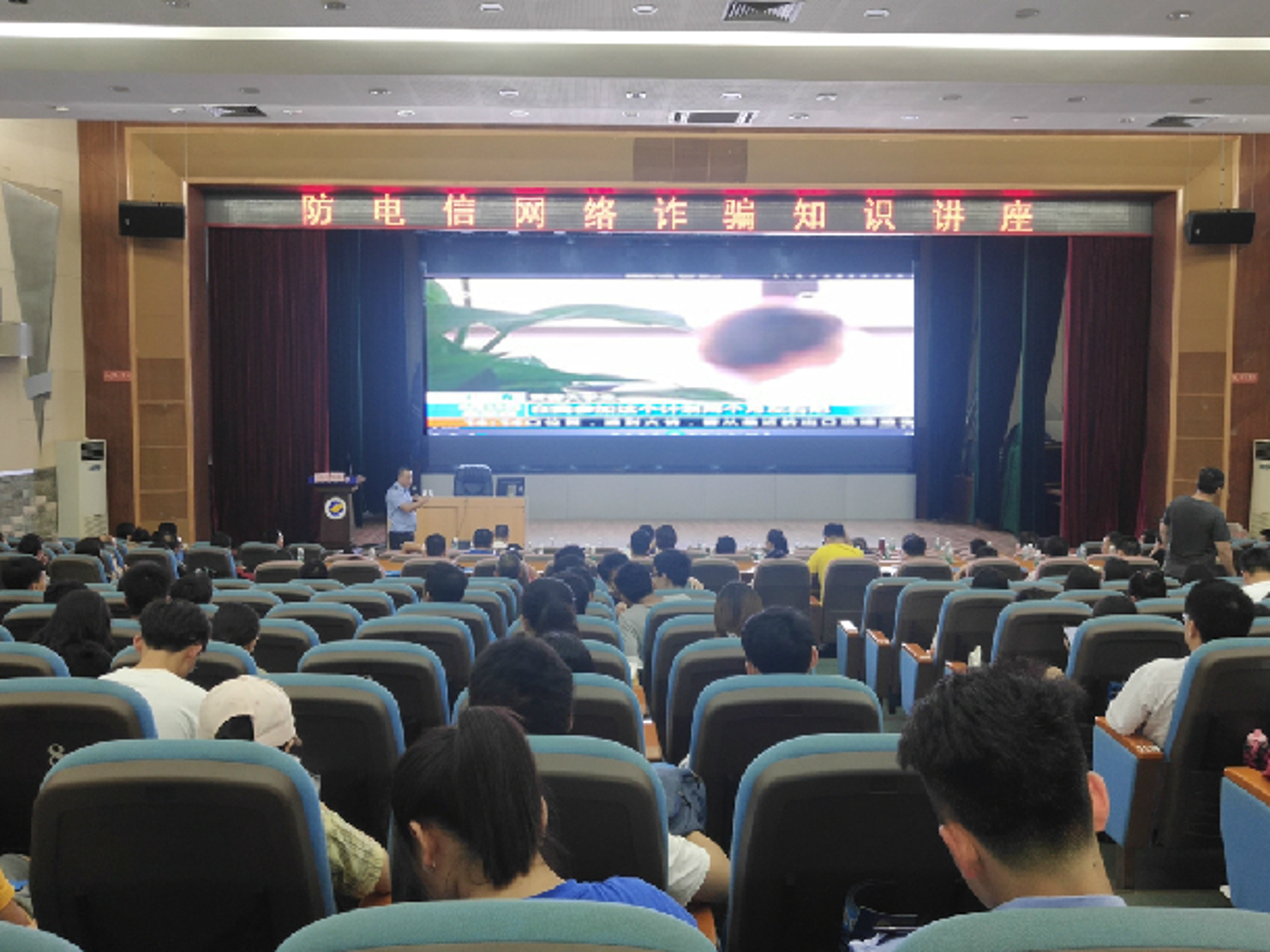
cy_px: 476
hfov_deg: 49.0
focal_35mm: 38
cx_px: 635
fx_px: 1394
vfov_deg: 37.7
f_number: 1.8
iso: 256
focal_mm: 3.95
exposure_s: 1/50
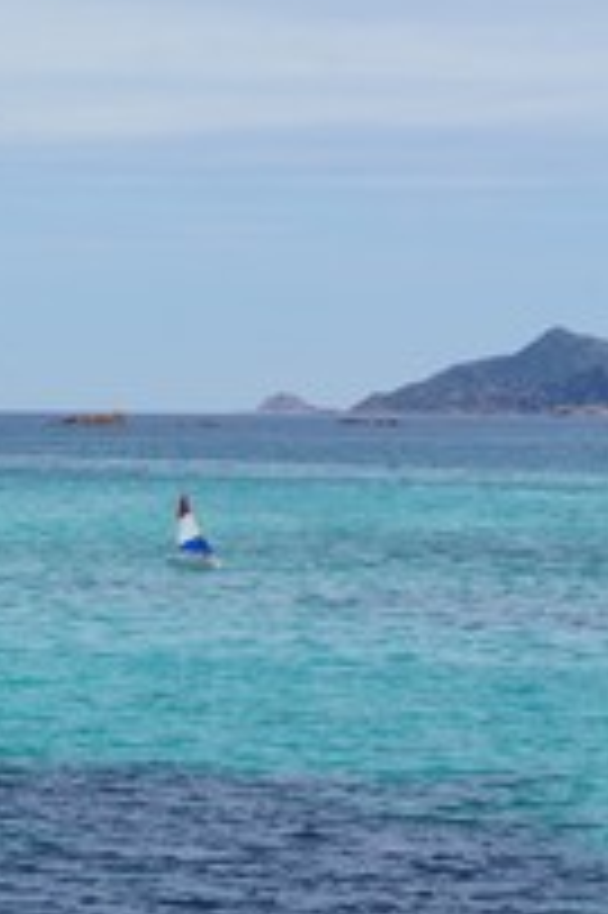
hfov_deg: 7.2
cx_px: -365
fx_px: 4748
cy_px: 275
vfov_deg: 11.0
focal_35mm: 187
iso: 200
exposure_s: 1/320
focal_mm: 55
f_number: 13
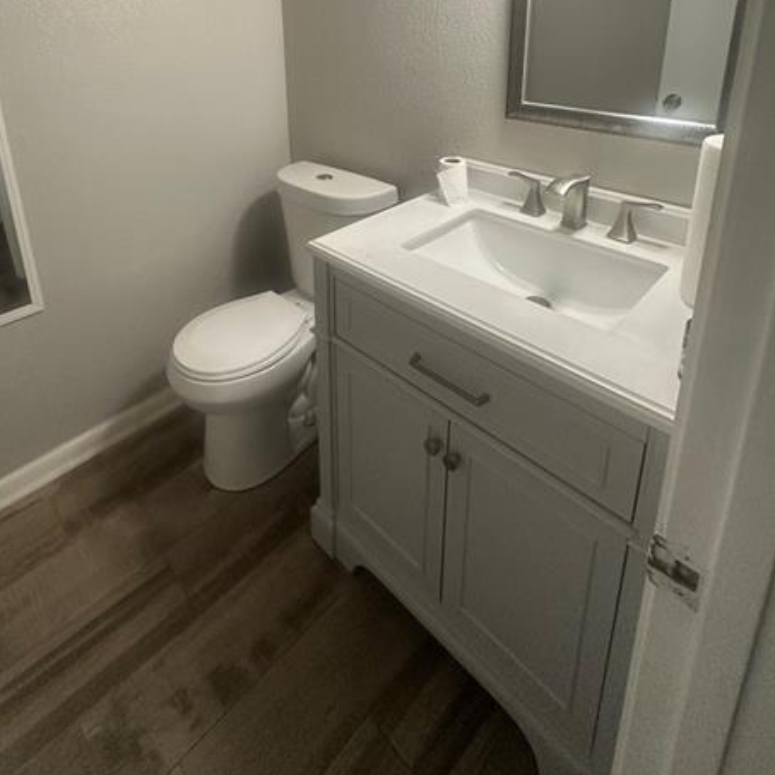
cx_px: 325
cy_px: 152
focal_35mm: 21
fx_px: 532
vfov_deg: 65.5
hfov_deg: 71.7
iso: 250
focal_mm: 2.22
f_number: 2.2
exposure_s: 1/120
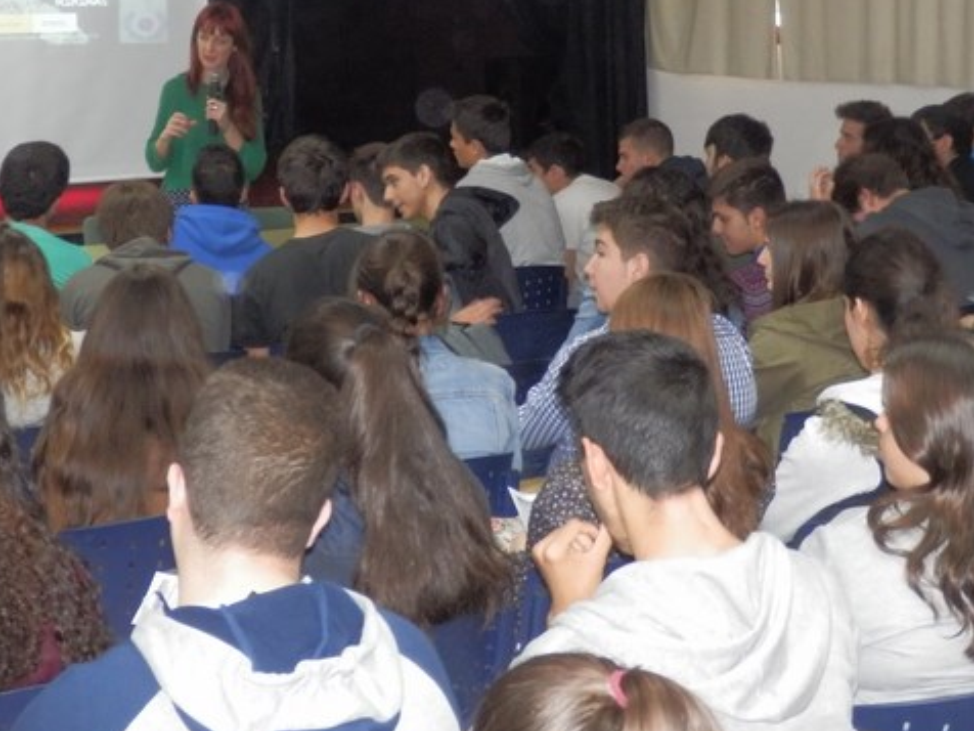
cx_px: 501
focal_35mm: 68
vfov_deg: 21.5
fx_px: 1913
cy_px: 201
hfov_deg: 28.6
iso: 640
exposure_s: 1/40
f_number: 3.8
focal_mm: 8
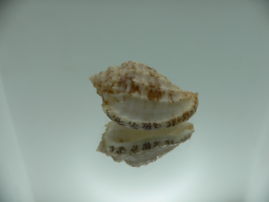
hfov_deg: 52.6
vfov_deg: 40.7
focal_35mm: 35
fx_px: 272
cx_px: 134
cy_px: 101
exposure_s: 1/100
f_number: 2.8
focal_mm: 4.6
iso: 80
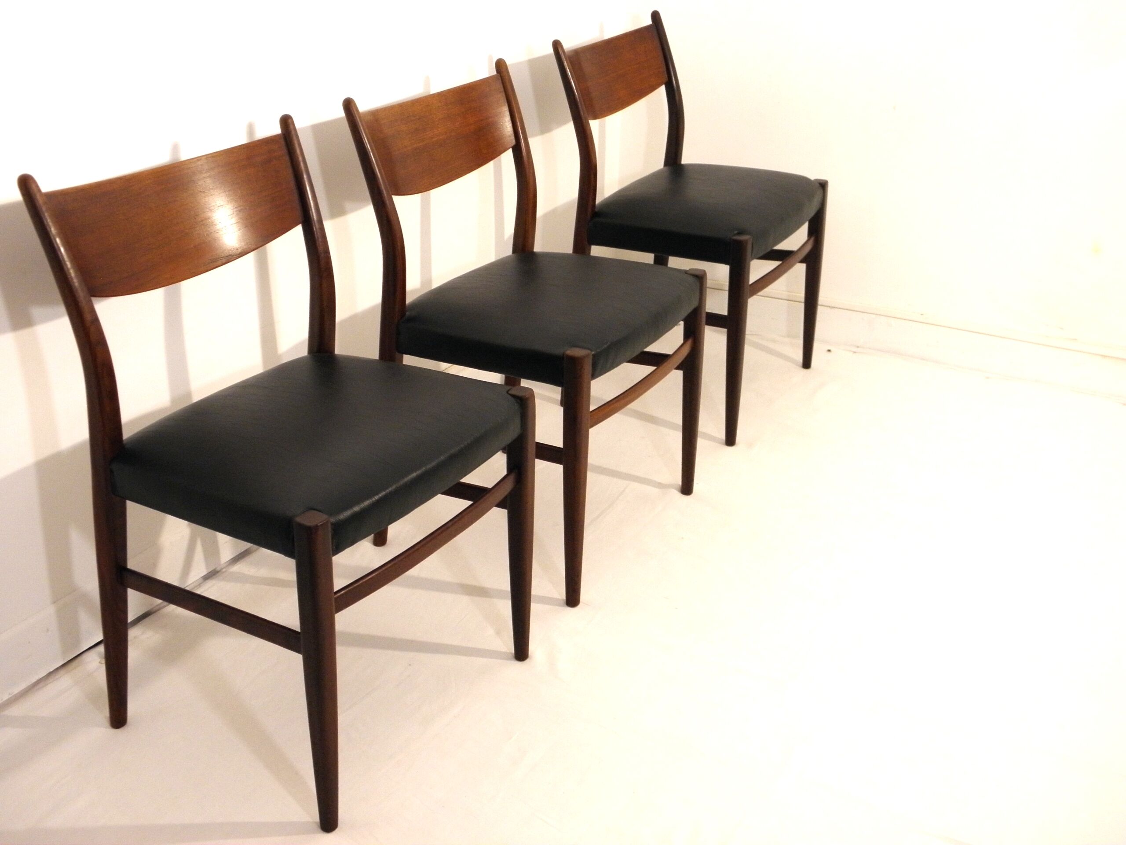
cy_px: 422
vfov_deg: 37.7
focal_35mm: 38
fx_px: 1236
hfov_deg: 49.0
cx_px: 563
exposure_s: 1/13
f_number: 3.7
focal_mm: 6.8
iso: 200
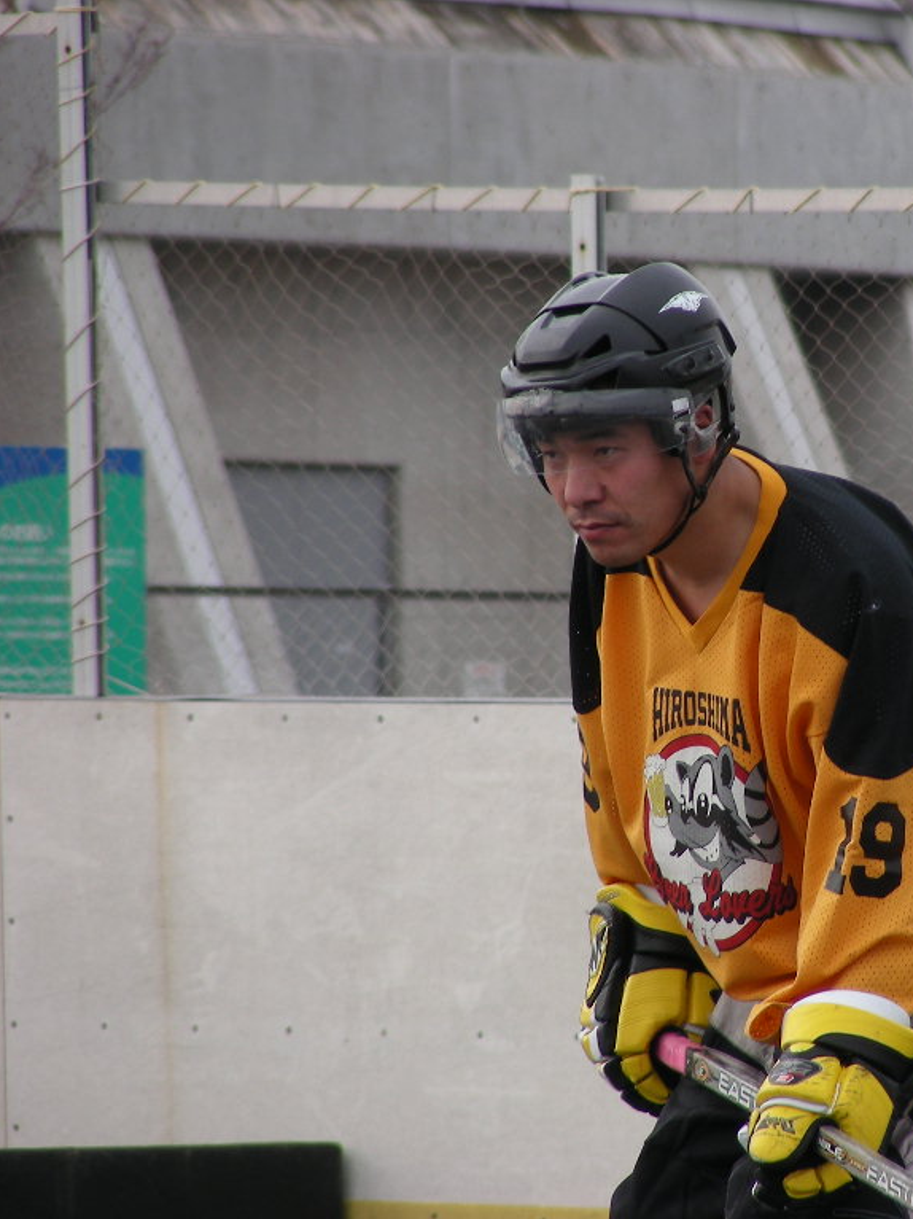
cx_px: 784
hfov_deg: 2.9
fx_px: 17875
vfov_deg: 3.9
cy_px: 610
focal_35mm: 508
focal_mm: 63.3
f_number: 4
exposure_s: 1/231
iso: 50
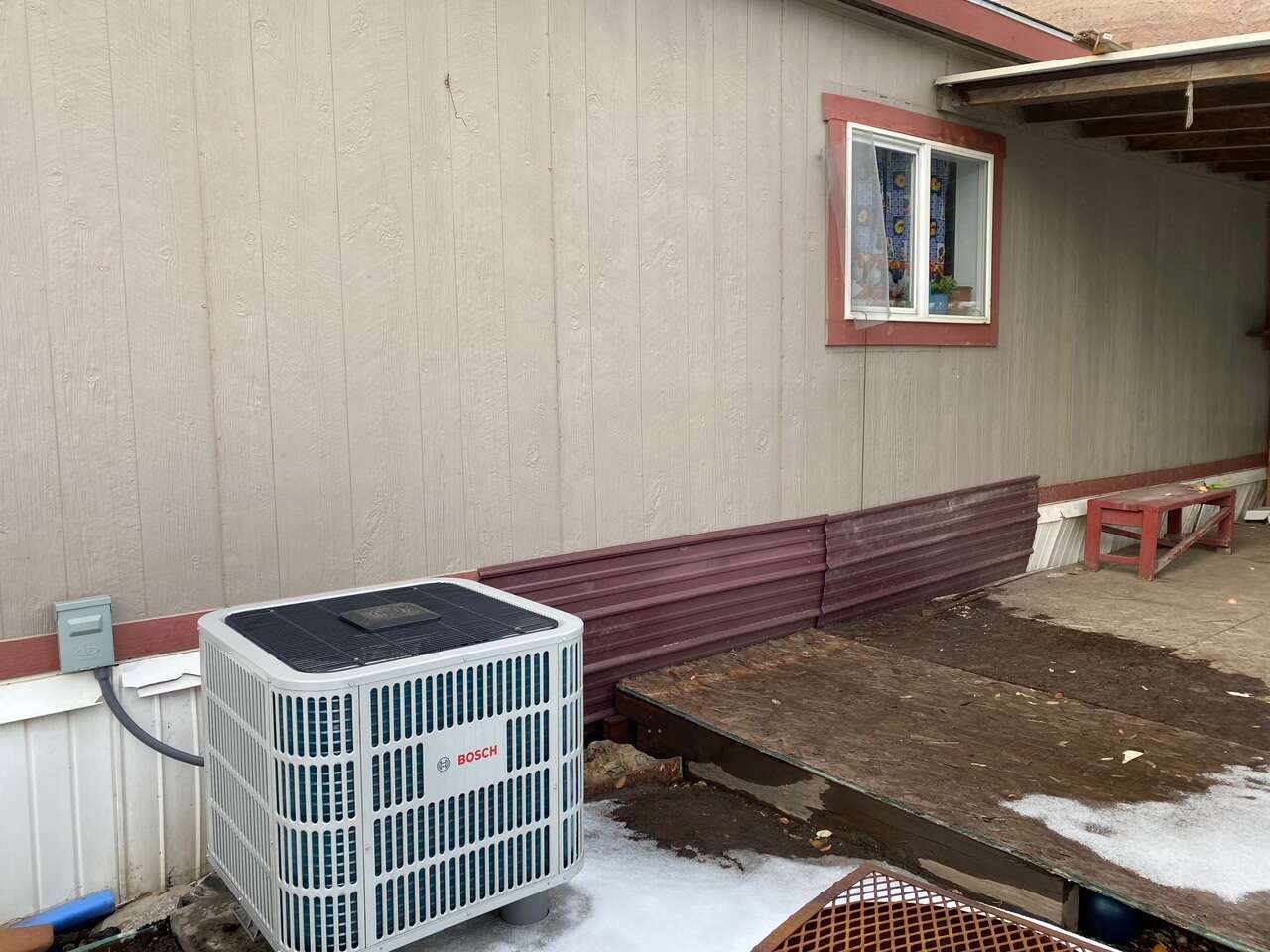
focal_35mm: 26
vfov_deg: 53.1
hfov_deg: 67.3
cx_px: 635
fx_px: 954
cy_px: 476
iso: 32
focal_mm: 4.25
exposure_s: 1/211
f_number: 1.8
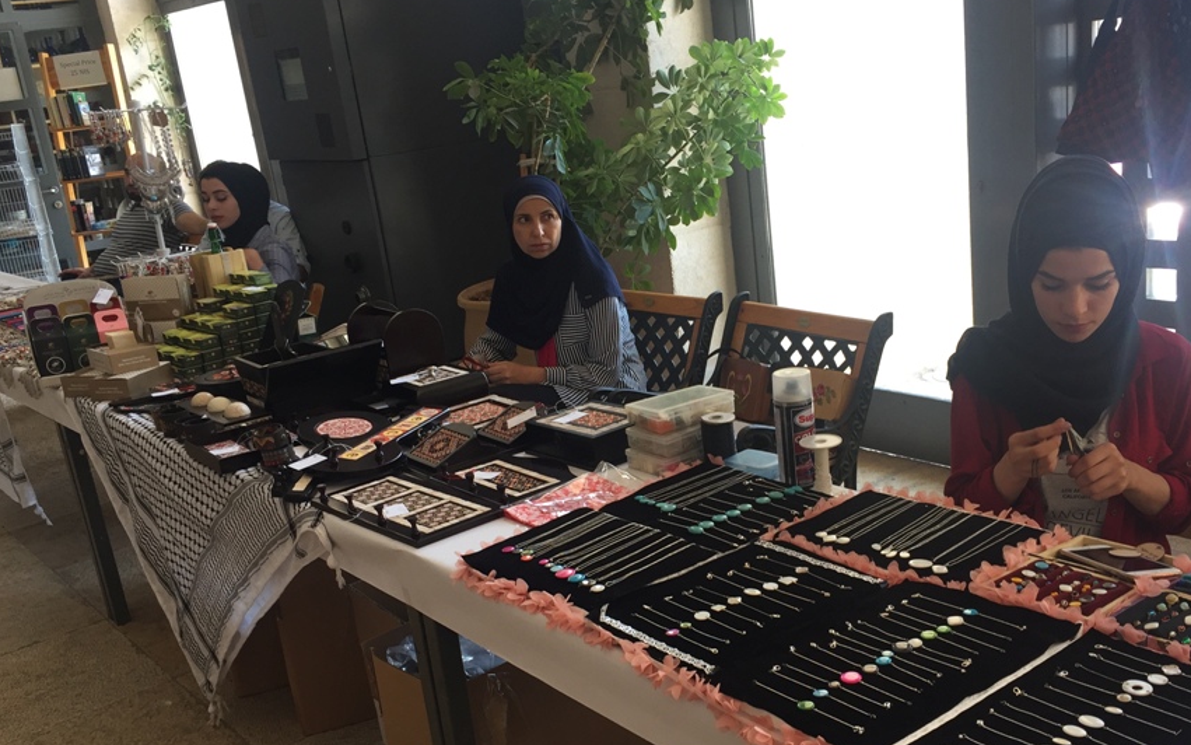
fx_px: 1201
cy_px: 450
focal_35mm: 37
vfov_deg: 34.3
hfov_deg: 52.6
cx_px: 680
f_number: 2.2
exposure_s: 1/50
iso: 40
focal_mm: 4.15
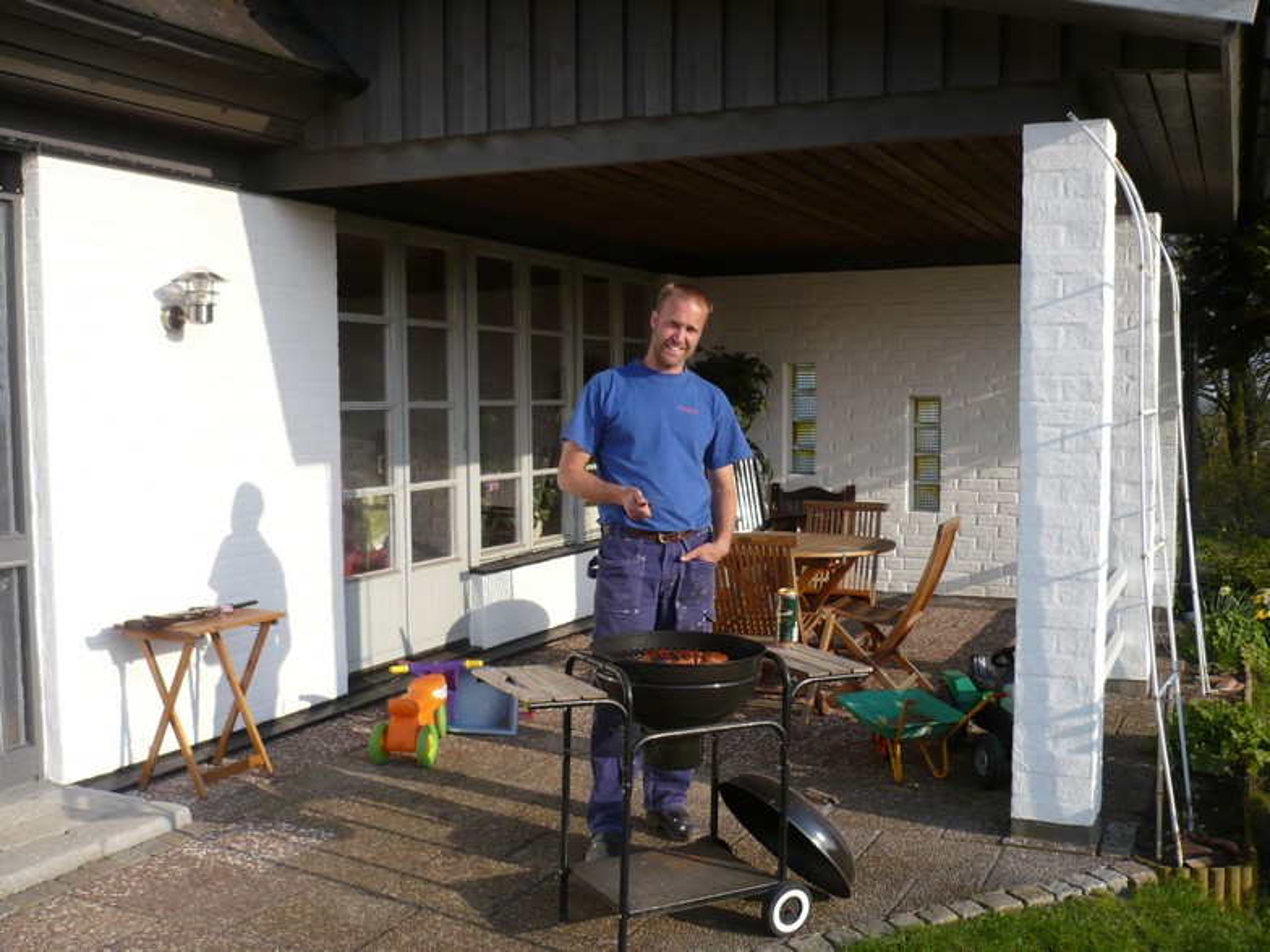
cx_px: 635
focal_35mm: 35
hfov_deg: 52.6
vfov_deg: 40.7
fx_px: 1284
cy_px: 476
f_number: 2.8
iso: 100
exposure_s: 1/800
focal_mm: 5.8
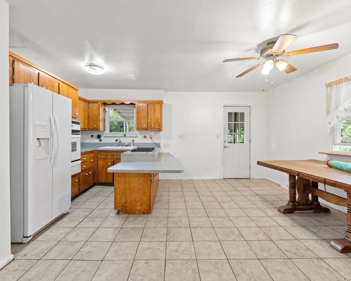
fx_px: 166
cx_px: 172
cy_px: 142
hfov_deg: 93.1
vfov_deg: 80.4
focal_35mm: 16
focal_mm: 14
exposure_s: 1.3
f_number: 10
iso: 400
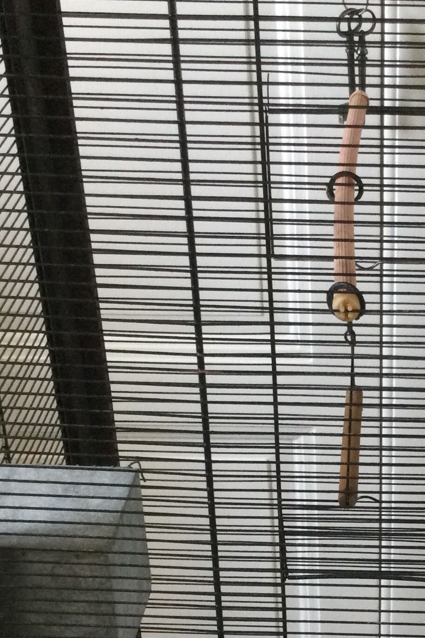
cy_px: 522
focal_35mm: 77
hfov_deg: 17.4
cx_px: 391
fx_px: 1364
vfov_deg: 25.8
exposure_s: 1/33
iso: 160
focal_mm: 3.3
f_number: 2.4
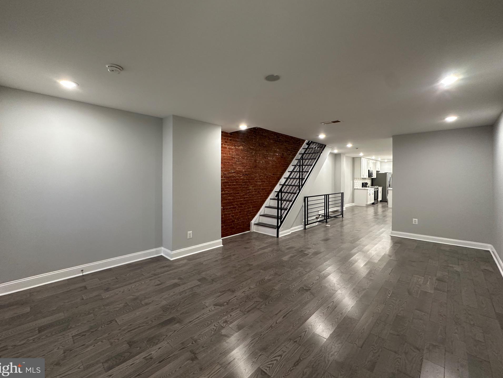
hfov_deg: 98.2
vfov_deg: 81.7
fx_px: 218
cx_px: 248
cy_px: 177
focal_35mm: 15
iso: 250
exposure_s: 1/60
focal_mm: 2.22
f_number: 2.2
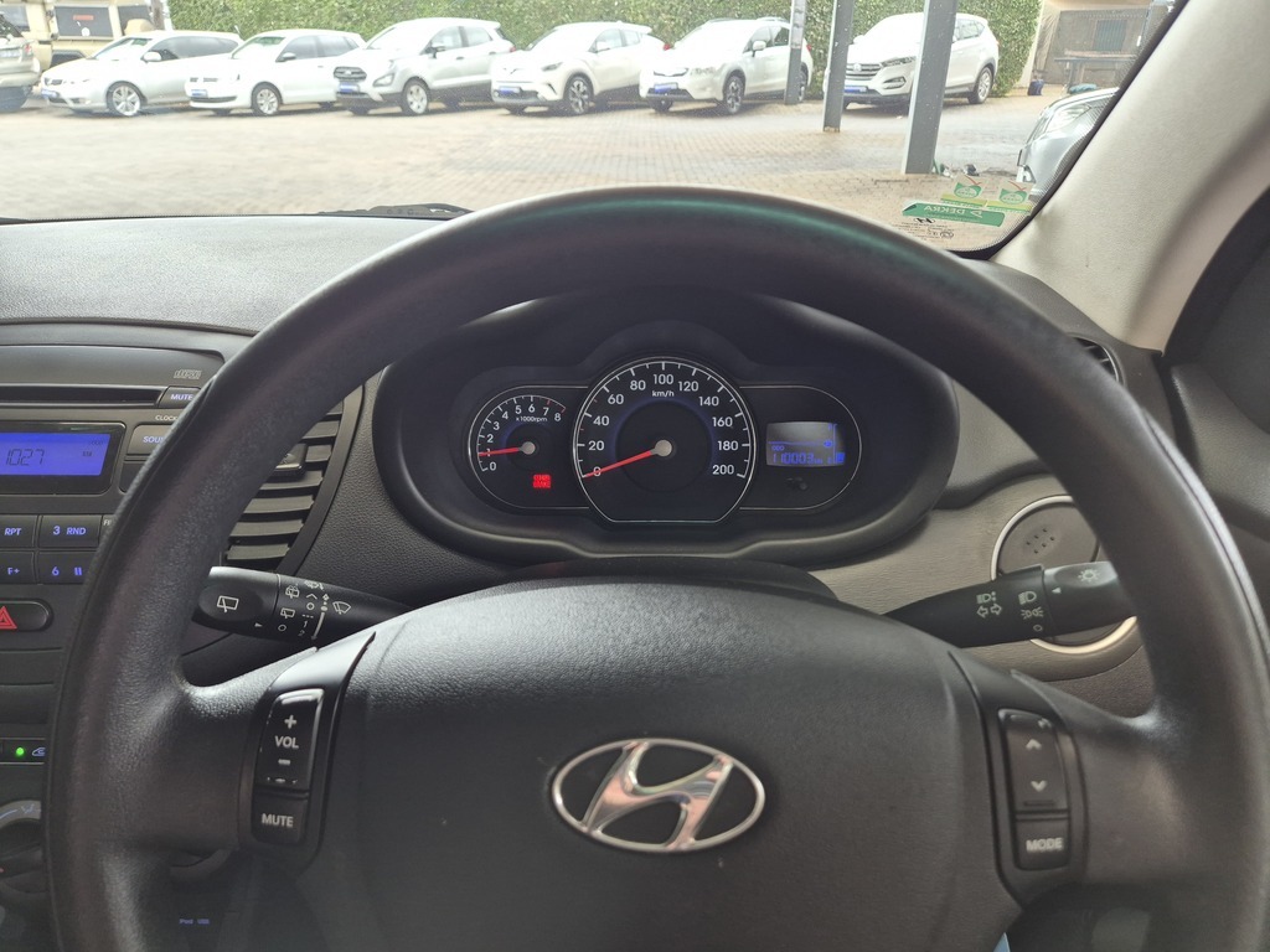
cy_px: 476
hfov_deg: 73.9
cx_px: 635
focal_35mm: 23
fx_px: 844
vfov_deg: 58.9
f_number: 1.8
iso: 160
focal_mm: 5.4
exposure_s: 1/180
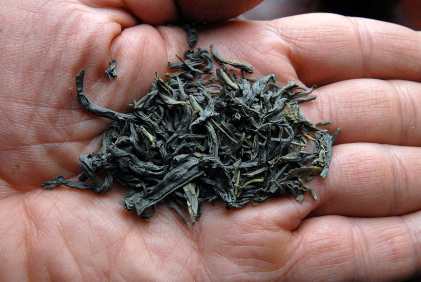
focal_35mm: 52
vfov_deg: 25.8
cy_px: 141
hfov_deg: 37.8
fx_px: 615
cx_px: 210
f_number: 13
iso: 400
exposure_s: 1/80
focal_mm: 35
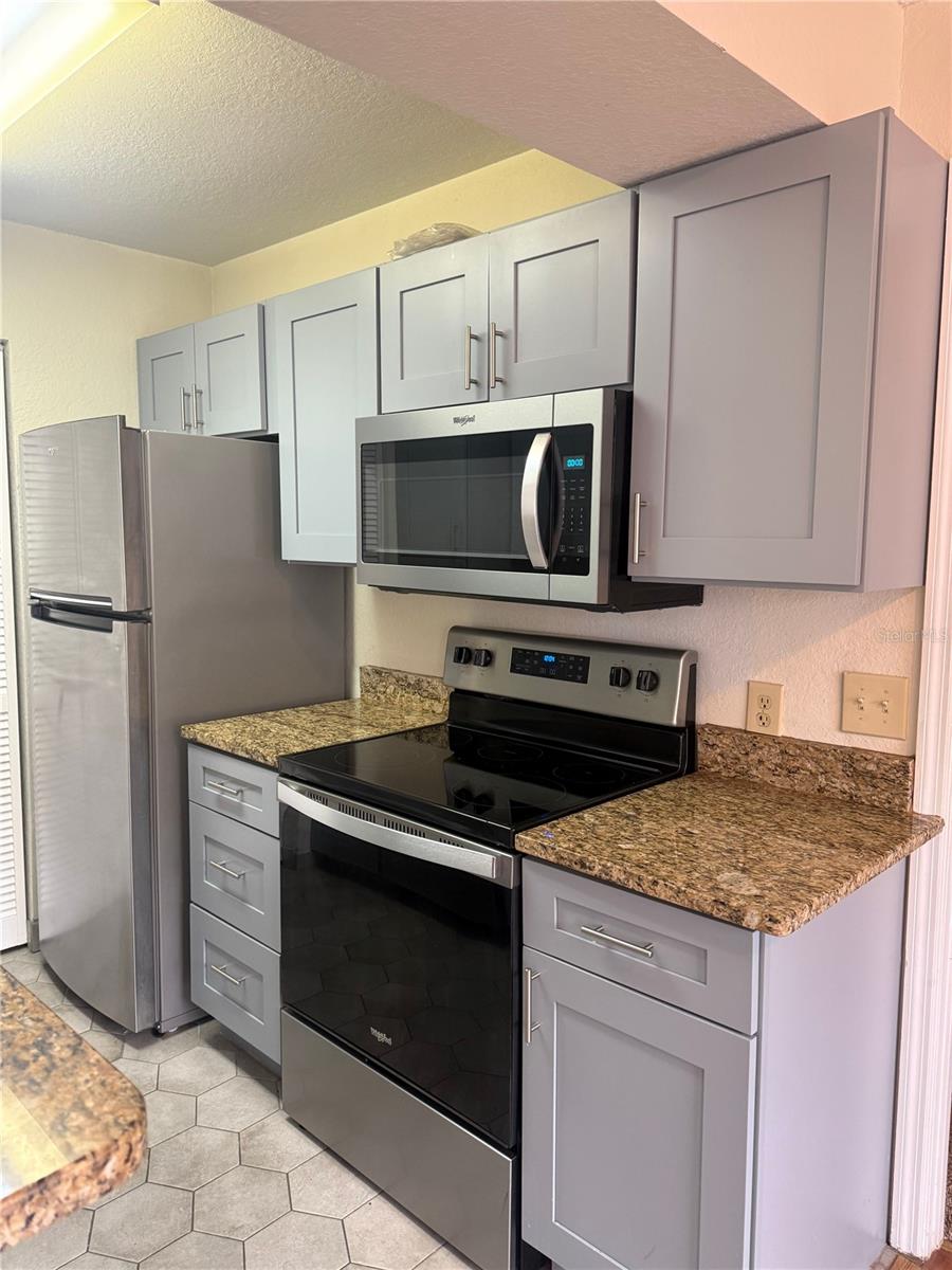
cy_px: 635
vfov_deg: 71.6
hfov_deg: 56.8
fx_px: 880
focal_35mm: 24
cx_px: 476
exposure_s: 1/60
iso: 250
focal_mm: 6.76
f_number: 1.78
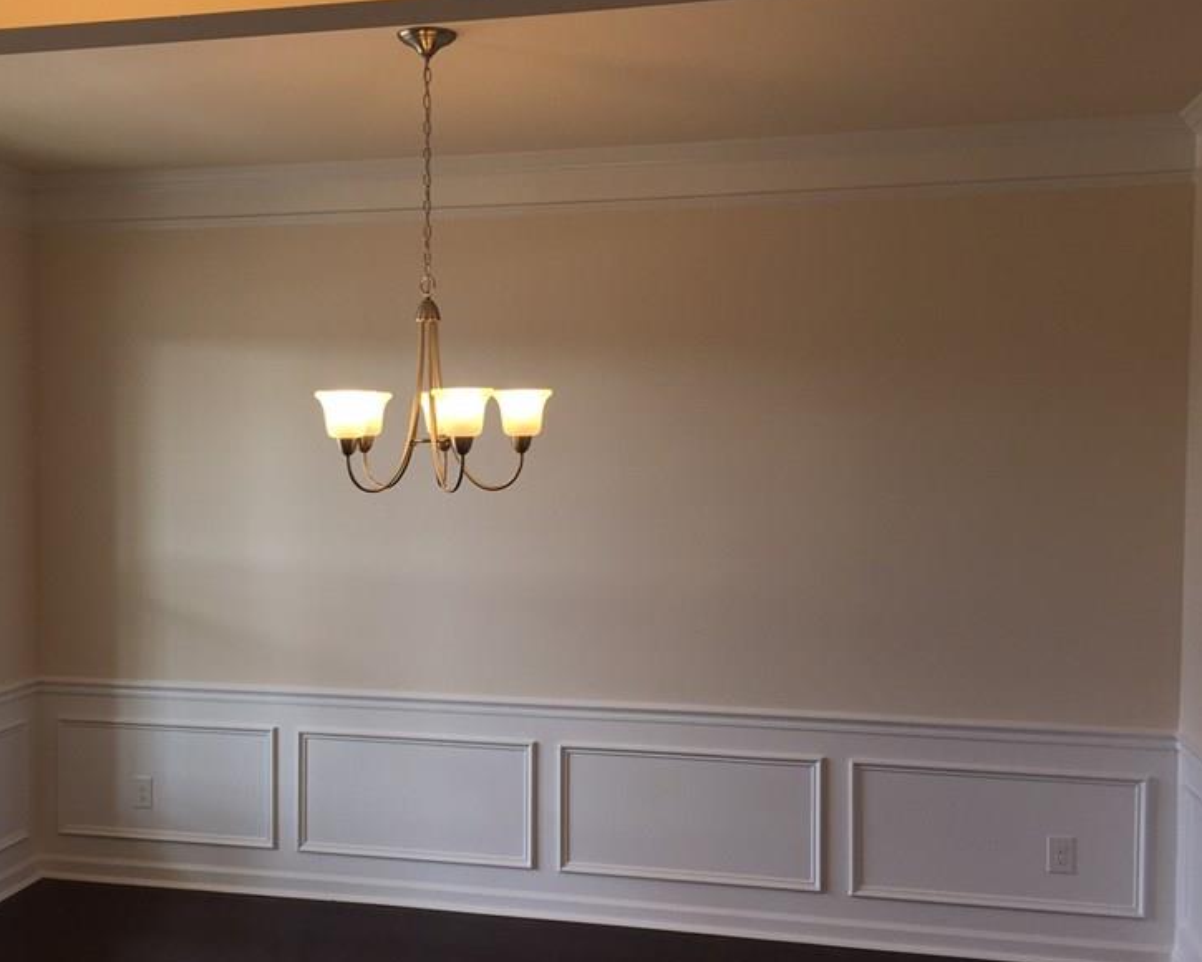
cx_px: 443
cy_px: 519
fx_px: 1423
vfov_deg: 37.3
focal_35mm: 40
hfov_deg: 45.4
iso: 40
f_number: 2.2
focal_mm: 4.15
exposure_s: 1/60
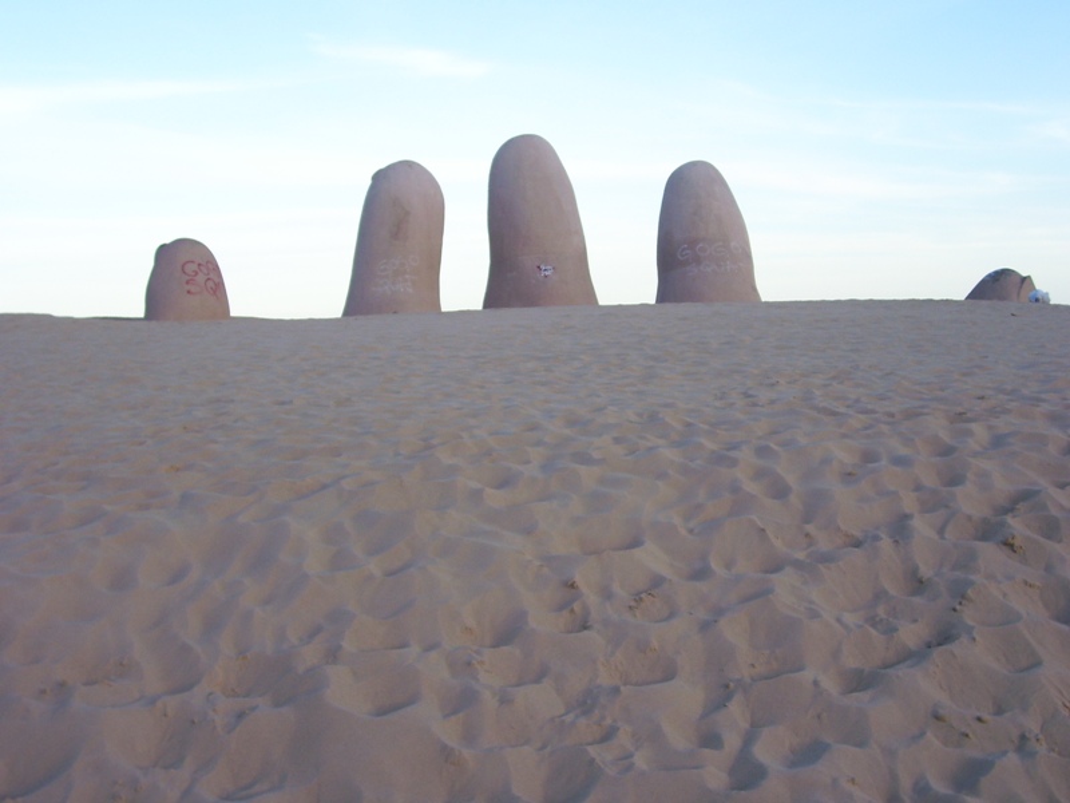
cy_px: 402
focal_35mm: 42
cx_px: 535
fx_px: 1298
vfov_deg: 34.3
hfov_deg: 44.8
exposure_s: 1/250
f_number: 3
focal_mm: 7
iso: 80
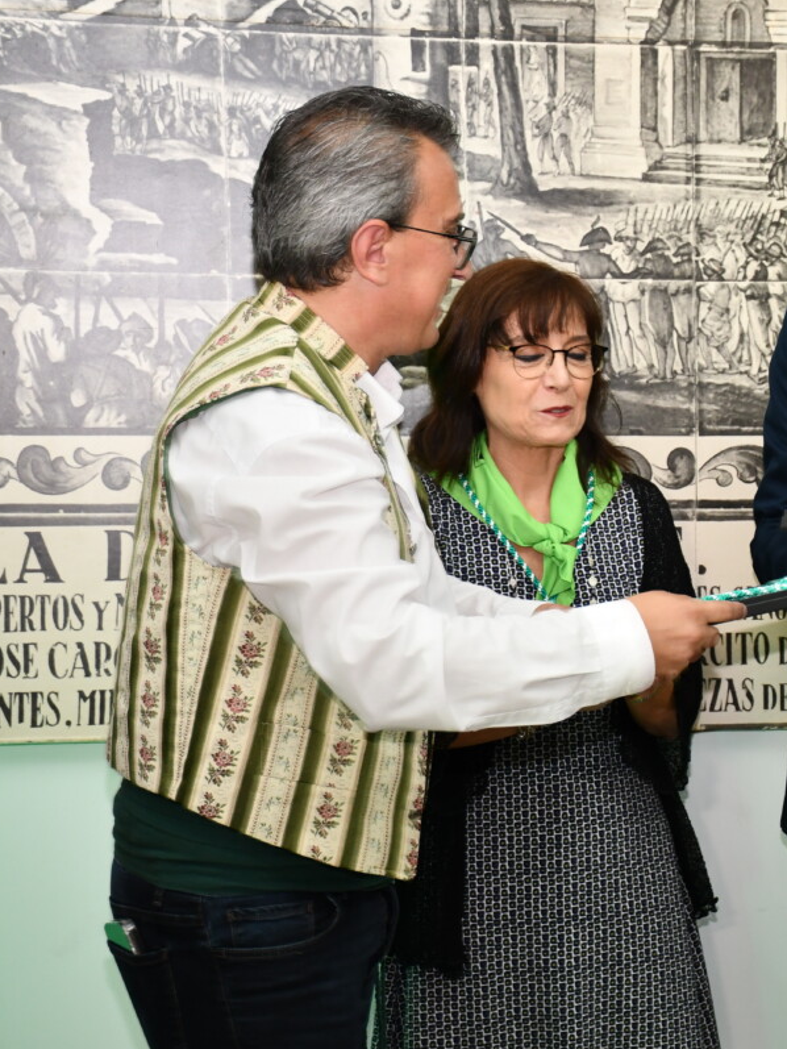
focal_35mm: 97
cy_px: 524
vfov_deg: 20.2
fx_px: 2940
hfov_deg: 15.0
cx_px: 769
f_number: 4.5
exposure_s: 1/60
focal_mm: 45
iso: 720
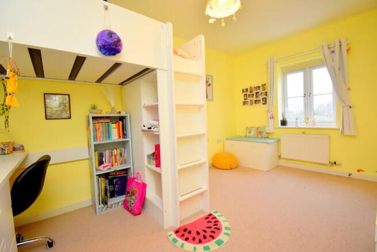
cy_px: 126
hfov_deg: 100.4
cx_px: 188
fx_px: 157
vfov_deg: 77.4
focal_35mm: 15
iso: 1100
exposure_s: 1/125
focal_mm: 10
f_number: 4.5
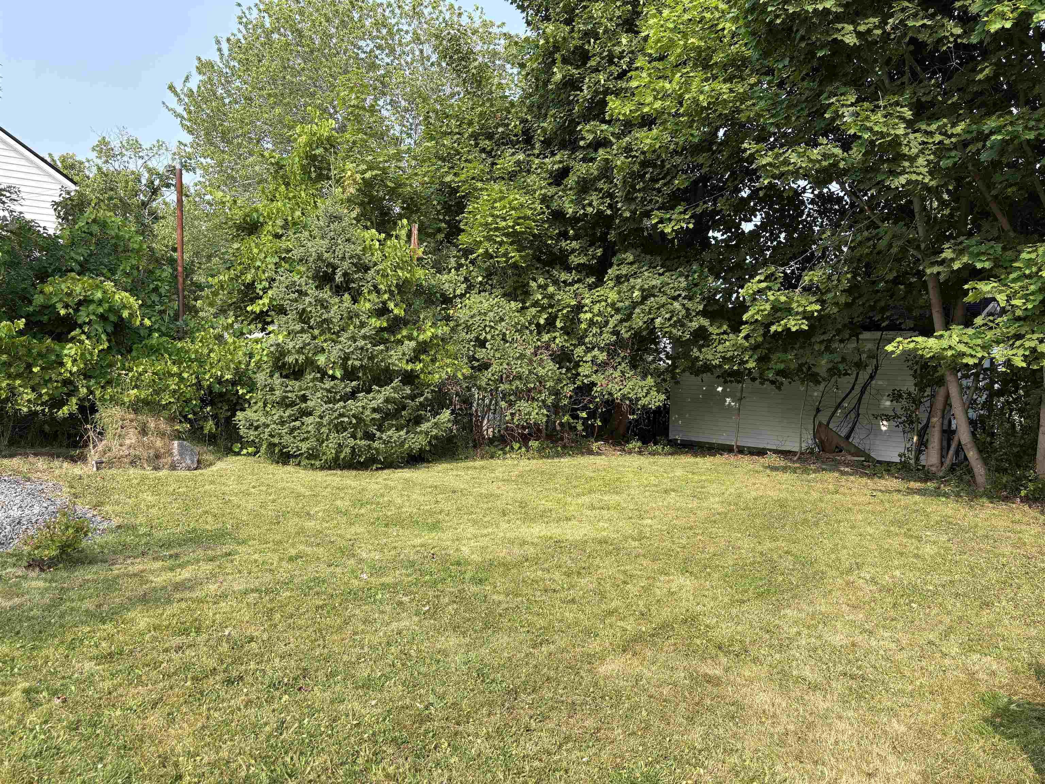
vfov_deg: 53.1
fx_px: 785
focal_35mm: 26
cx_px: 522
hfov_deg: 67.3
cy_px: 392
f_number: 1.6
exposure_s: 1/1099
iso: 64
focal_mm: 5.96
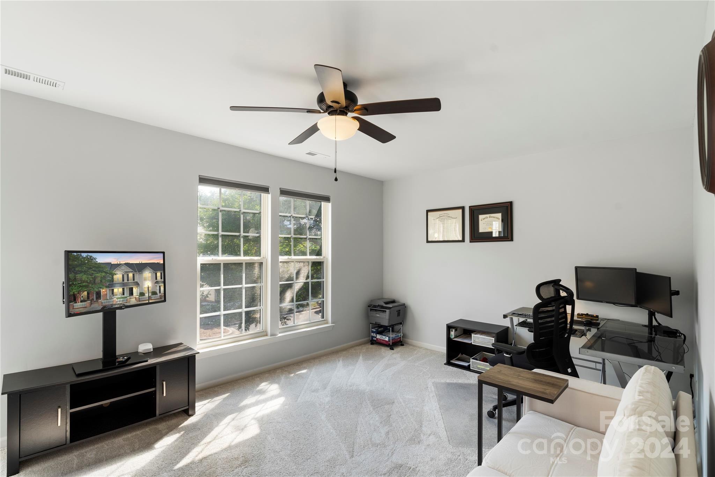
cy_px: 238
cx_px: 358
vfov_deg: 73.7
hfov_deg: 96.7
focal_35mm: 16
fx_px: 318
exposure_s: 1/6
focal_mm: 16
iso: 100
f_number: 8
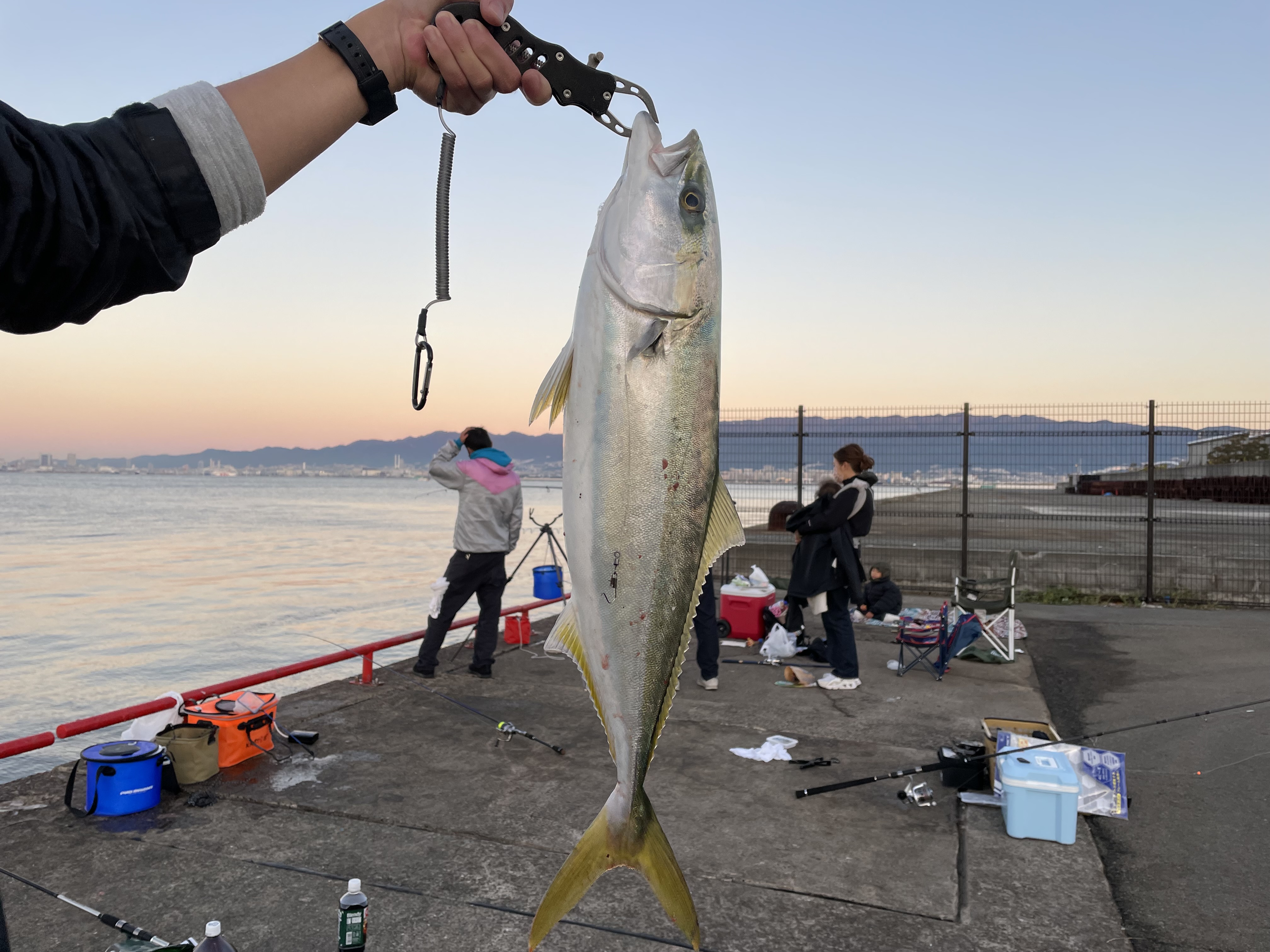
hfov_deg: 67.3
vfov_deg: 53.1
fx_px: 954
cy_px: 476
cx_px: 635
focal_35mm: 26
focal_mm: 4.2
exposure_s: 1/287
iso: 32
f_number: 1.6
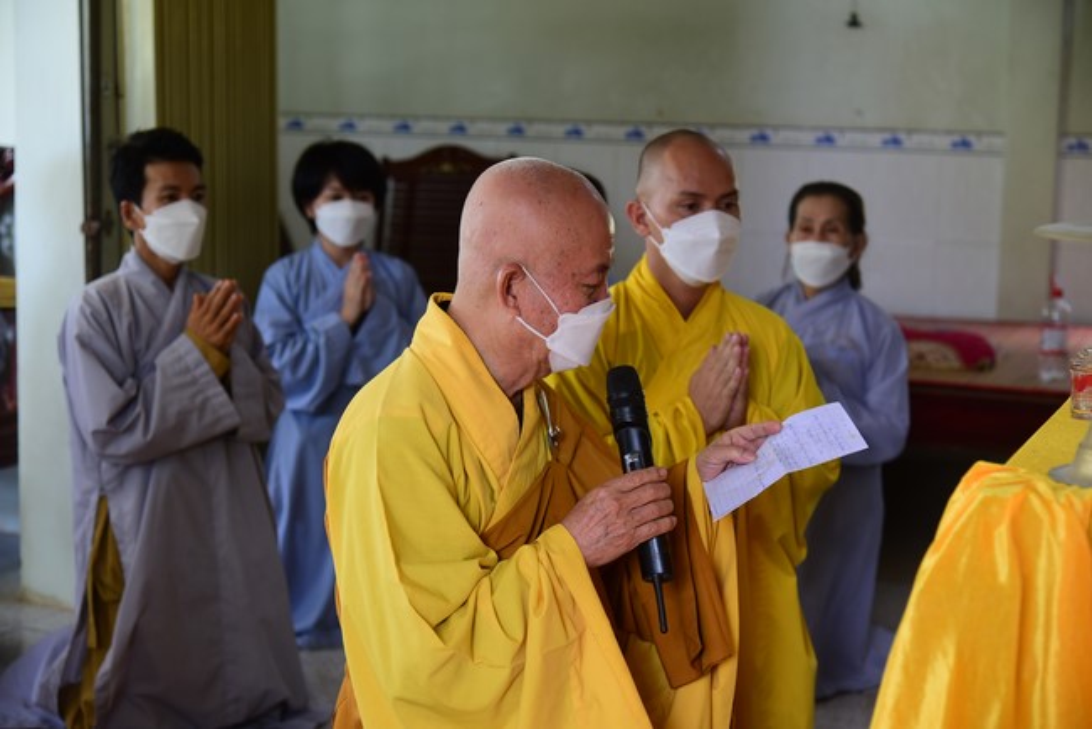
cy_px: 364
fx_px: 1881
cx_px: 546
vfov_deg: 21.9
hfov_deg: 32.4
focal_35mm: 62
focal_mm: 62
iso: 500
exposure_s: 1/60
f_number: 4
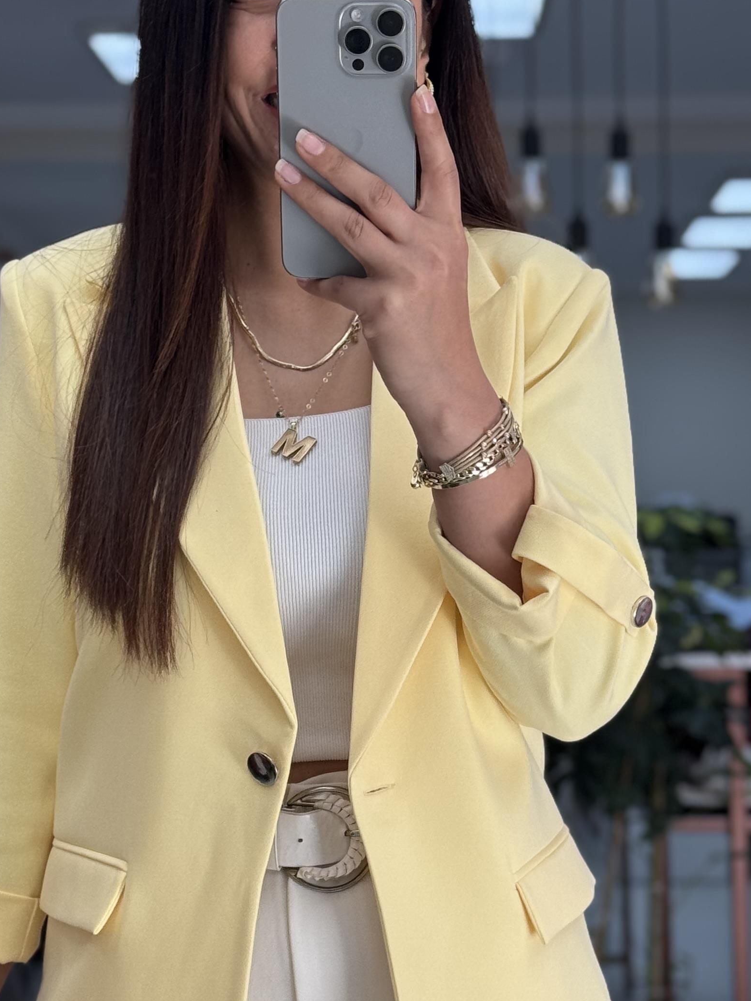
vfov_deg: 21.0
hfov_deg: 15.9
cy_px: 644
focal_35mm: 93
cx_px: 383
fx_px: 2690
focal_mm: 6.76
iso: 64
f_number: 1.78
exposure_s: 1/173
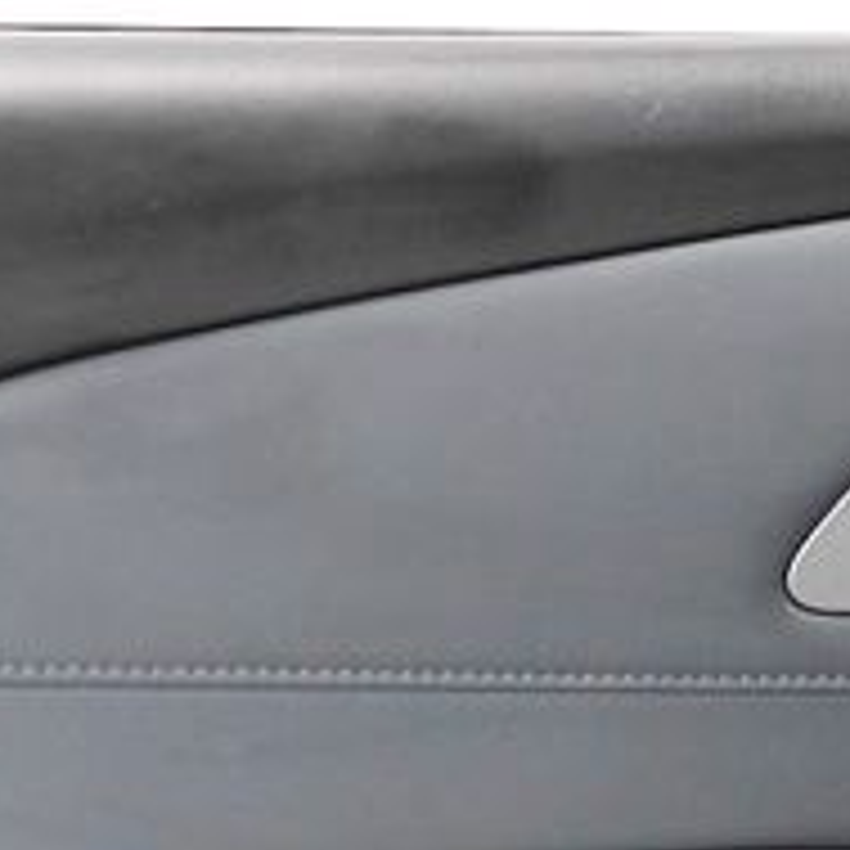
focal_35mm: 181
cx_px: 1165
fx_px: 5028
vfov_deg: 9.6
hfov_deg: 9.5
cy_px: 951
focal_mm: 42
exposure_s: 1/500
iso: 2500
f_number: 3.5
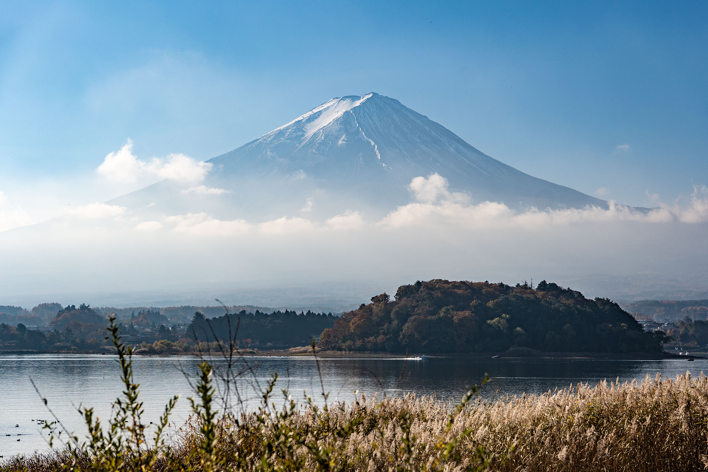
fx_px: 1475
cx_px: 354
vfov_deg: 18.2
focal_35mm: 75
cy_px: 236
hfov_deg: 27.0
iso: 100
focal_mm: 50
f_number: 5.6
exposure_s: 1/1250
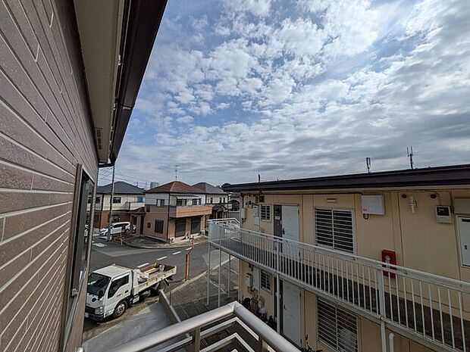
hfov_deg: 102.1
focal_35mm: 14
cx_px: 235
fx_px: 190
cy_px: 176
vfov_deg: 85.7
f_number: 2.2
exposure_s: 1/5348
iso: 51
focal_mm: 1.83
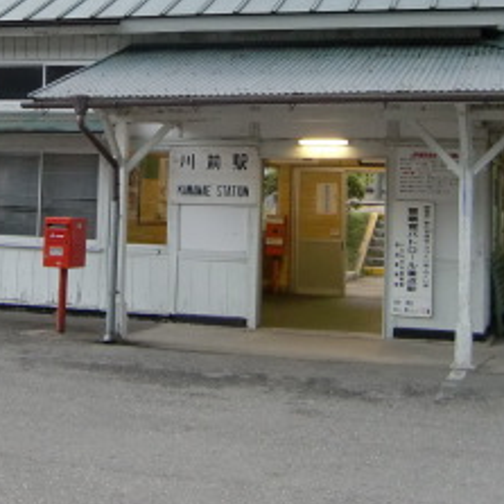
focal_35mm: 71
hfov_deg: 24.2
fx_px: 1170
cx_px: 185
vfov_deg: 23.9
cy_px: 88
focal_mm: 4.9
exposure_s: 1/60
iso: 200
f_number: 2.6
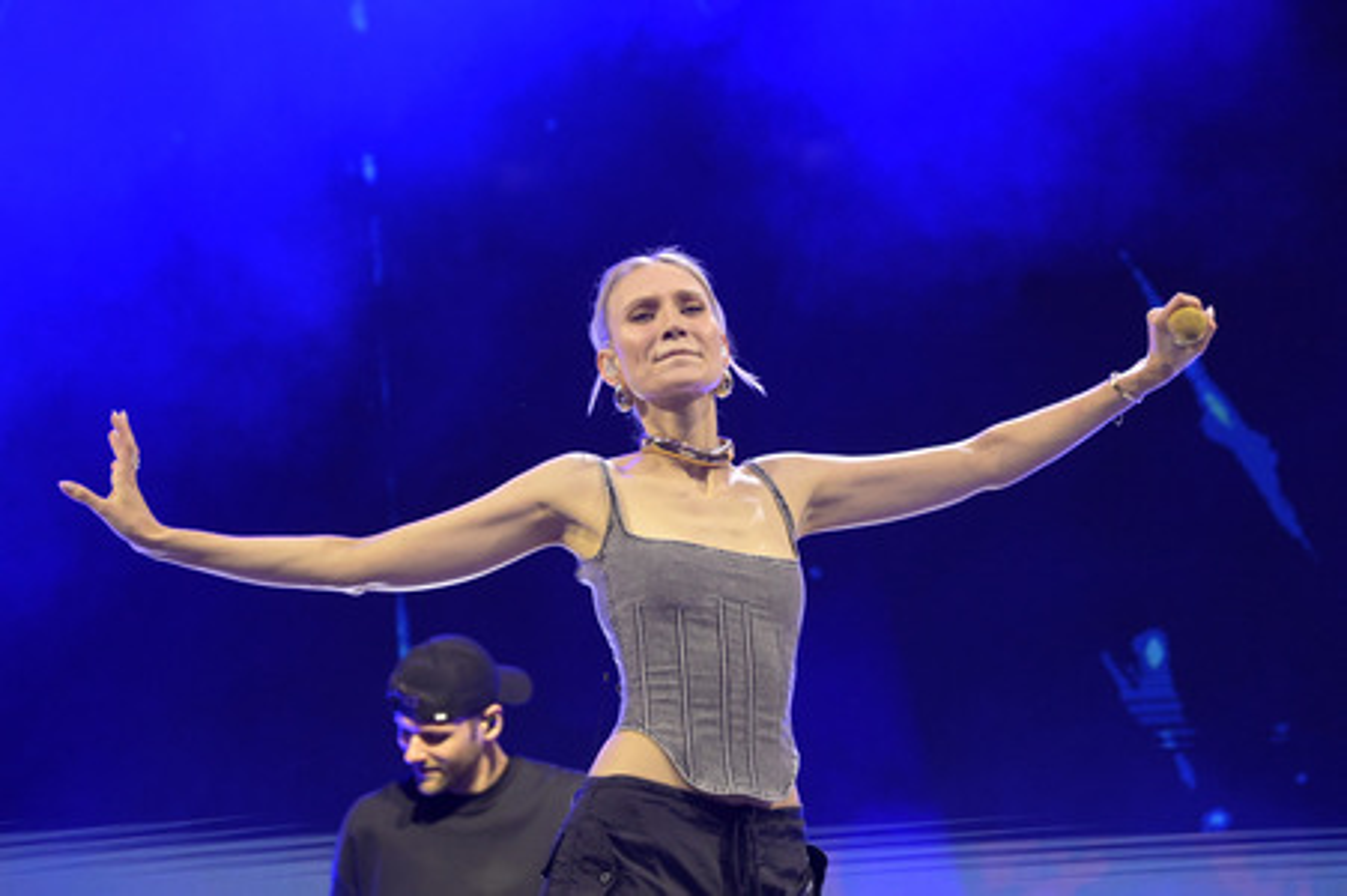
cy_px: 448
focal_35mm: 160
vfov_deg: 8.6
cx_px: 674
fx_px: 5982
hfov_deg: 12.8
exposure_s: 1/800
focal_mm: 160
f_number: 5.6
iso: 4000
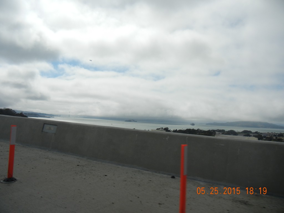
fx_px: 246
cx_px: 142
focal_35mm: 30
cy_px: 106
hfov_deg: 60.0
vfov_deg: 46.8
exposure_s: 1/1046
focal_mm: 5.4
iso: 160
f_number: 7
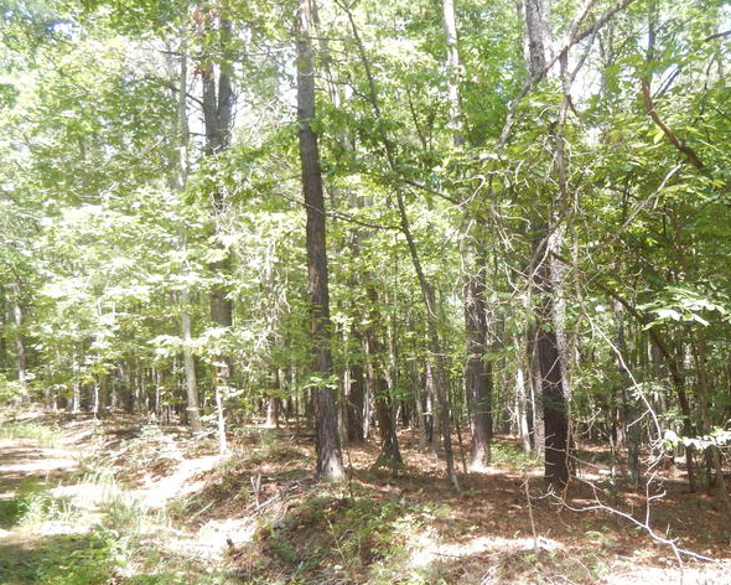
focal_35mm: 32
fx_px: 692
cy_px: 343
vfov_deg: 45.6
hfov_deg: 54.8
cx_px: 471
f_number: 3.4
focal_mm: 4.5
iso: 180
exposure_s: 1/100
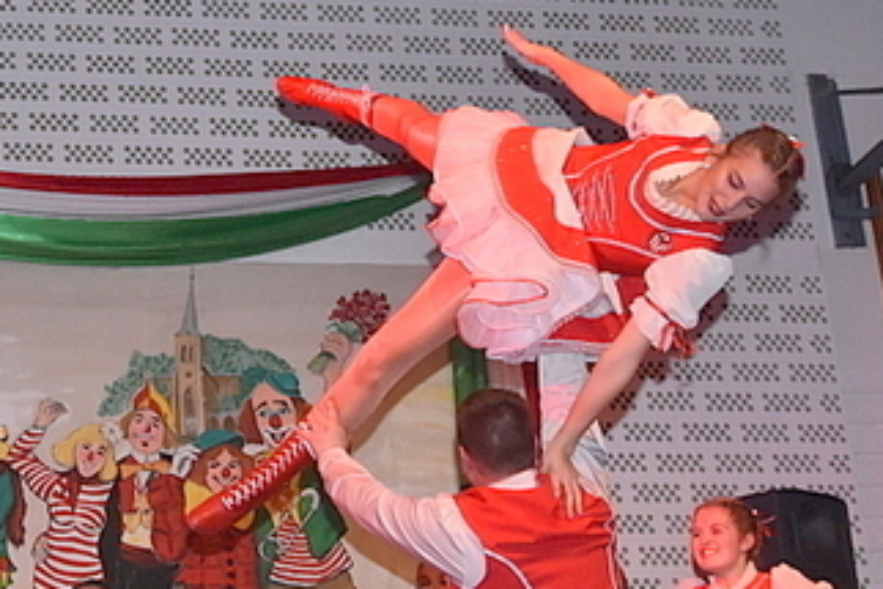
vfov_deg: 14.7
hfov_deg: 20.9
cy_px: 186
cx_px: -55
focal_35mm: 93
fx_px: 2288
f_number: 2.8
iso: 2000
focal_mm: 25
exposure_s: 1/640
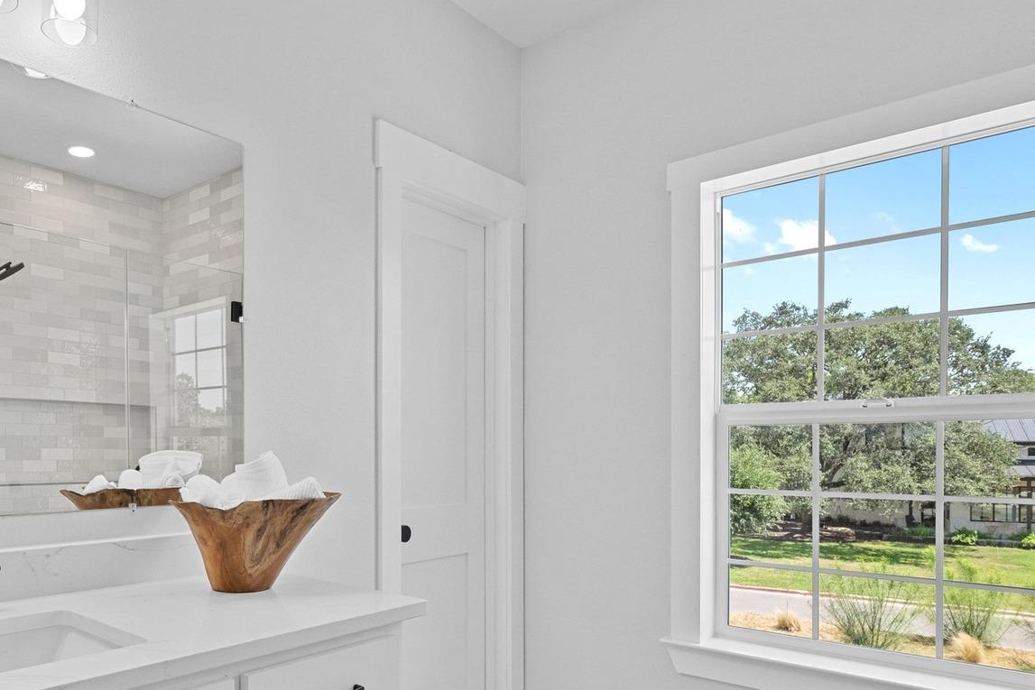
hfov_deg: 68.4
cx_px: 303
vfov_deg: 50.3
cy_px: 462
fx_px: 719
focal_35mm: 25
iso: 2000
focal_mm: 14
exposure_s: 1/200
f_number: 7.1
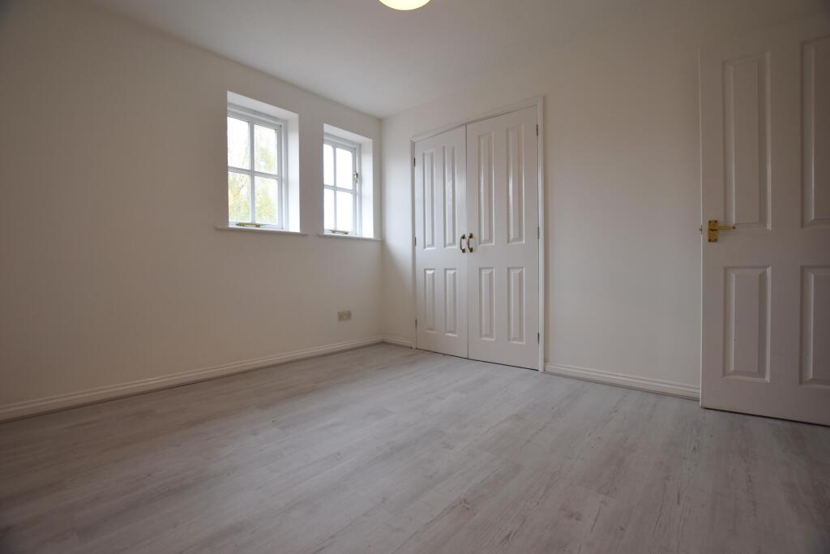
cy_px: 277
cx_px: 415
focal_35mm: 15
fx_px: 346
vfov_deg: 77.3
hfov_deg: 100.4
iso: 400
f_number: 5
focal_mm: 10
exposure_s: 1/100
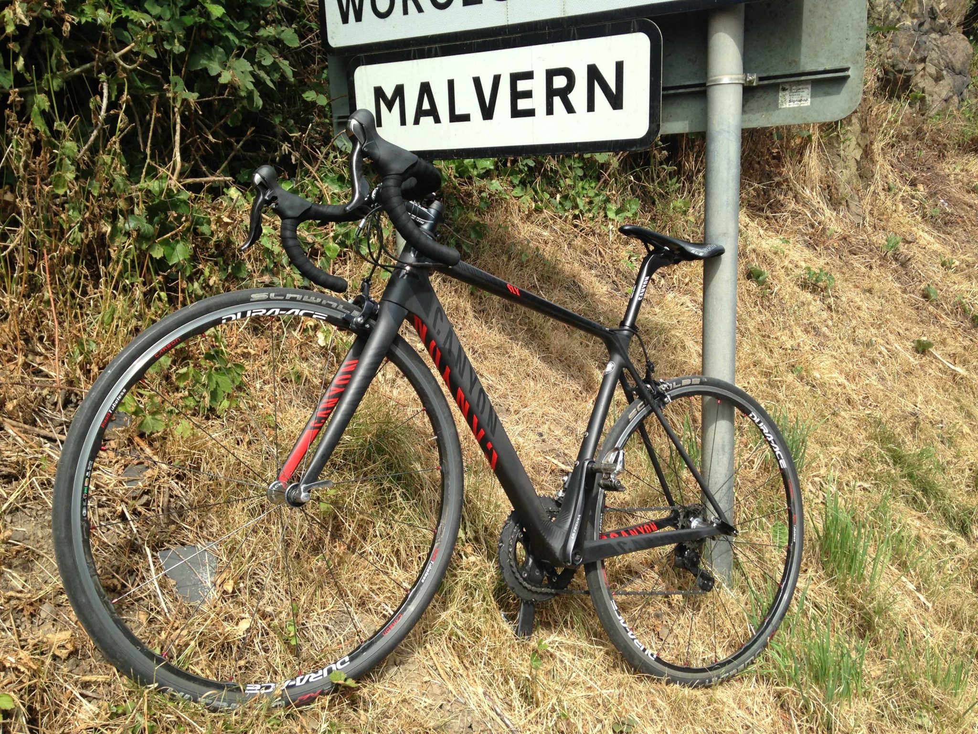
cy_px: 367
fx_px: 932
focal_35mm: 33
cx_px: 489
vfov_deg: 42.9
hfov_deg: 55.4
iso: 50
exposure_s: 1/583
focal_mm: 4.13
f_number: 2.4
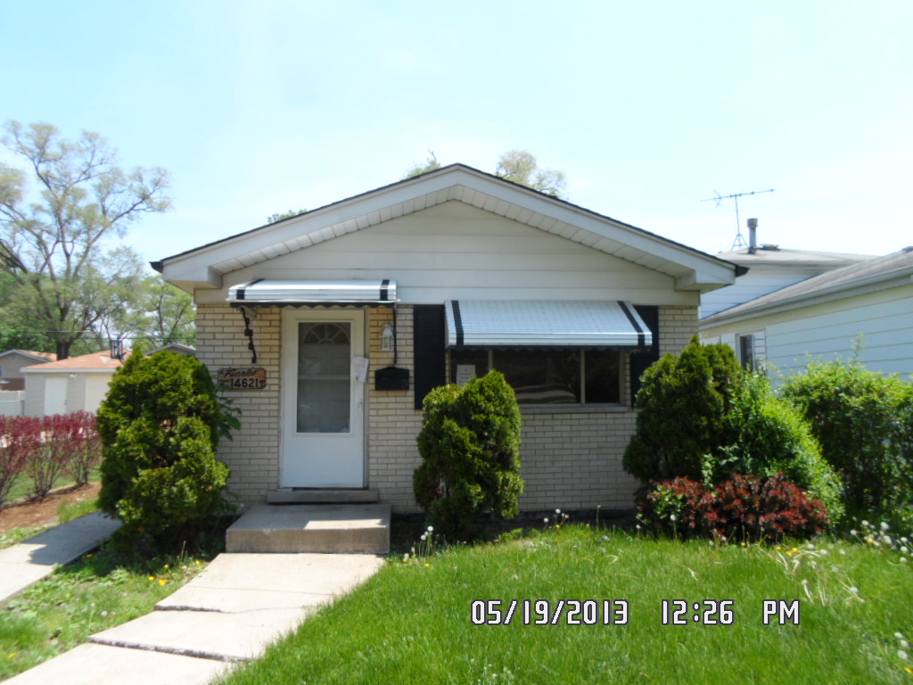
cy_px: 342
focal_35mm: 25
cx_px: 456
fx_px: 659
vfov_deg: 54.9
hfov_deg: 69.4
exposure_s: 1/750
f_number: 2.5
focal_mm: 4.5
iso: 80
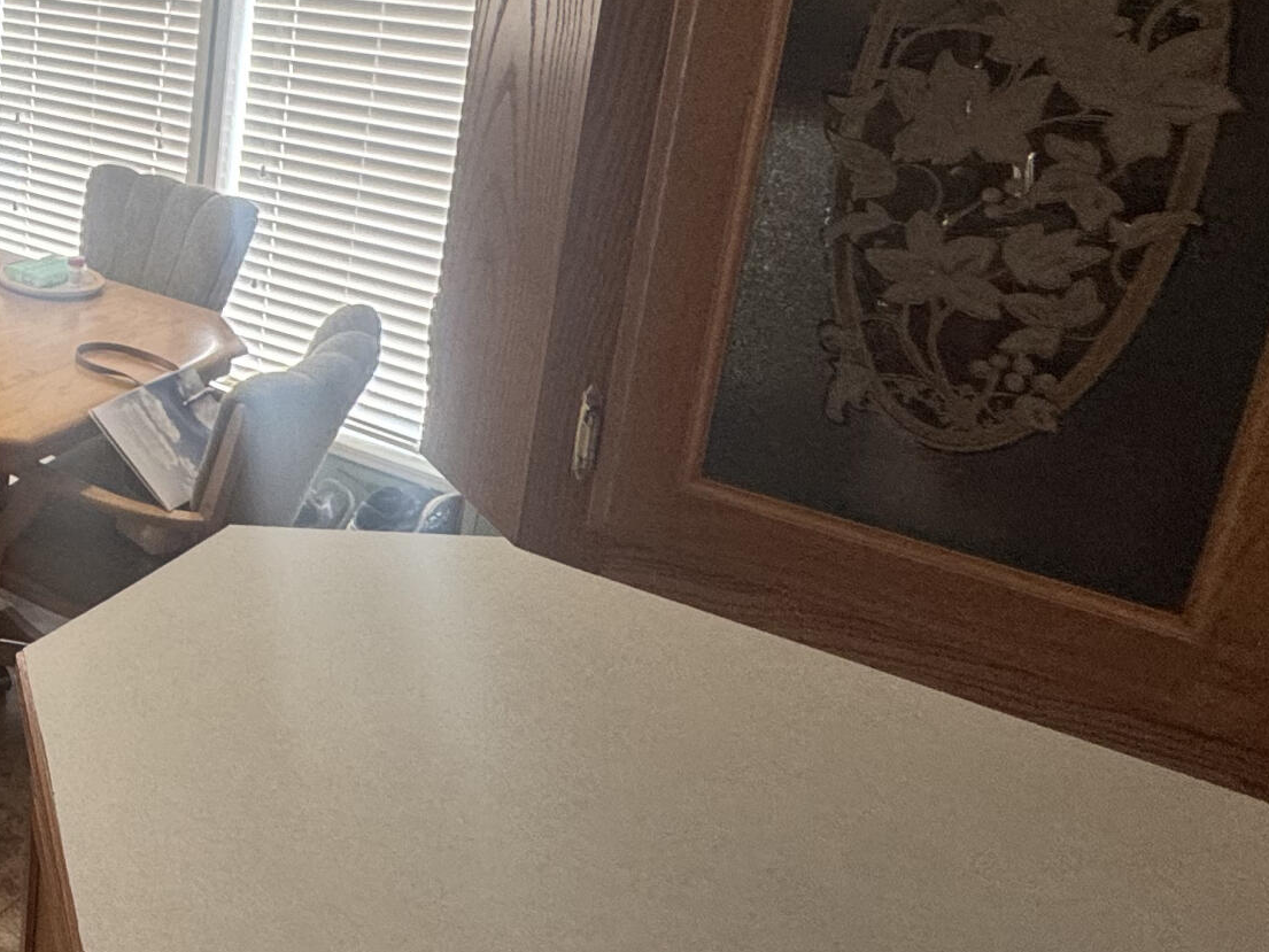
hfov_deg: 36.8
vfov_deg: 36.5
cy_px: 194
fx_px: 1393
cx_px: -274
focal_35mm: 38
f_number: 2.2
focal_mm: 2.22
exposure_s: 1/99
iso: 160
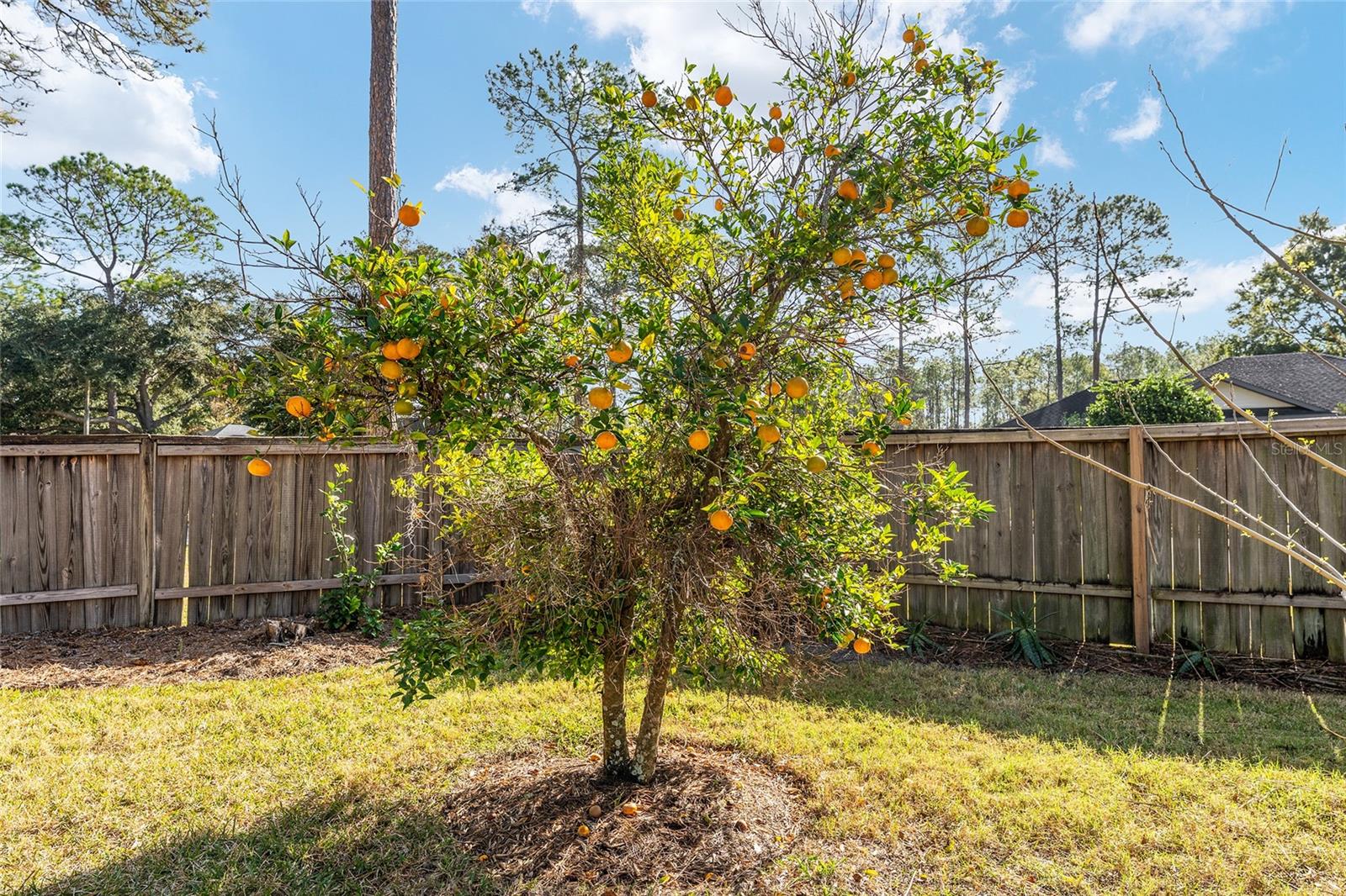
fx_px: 736
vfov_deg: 62.7
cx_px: 673
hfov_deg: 84.9
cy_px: 448
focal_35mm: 20
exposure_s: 1/250
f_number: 7.1
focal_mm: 19.7
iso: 320
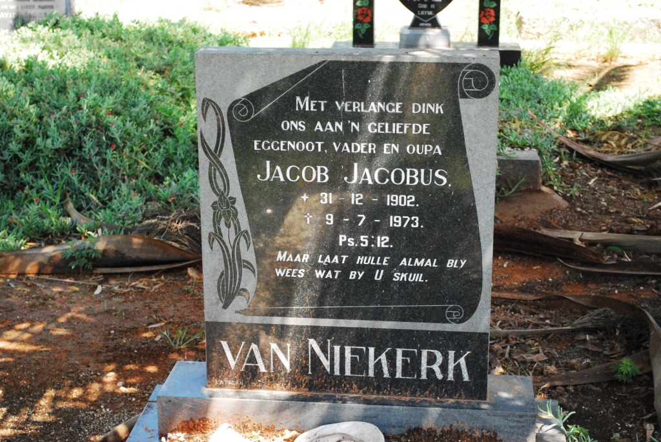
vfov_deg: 20.7
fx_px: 1213
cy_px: 221
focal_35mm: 66
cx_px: 330
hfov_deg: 30.5
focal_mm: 44
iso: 1600
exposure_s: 1/640
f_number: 5.3
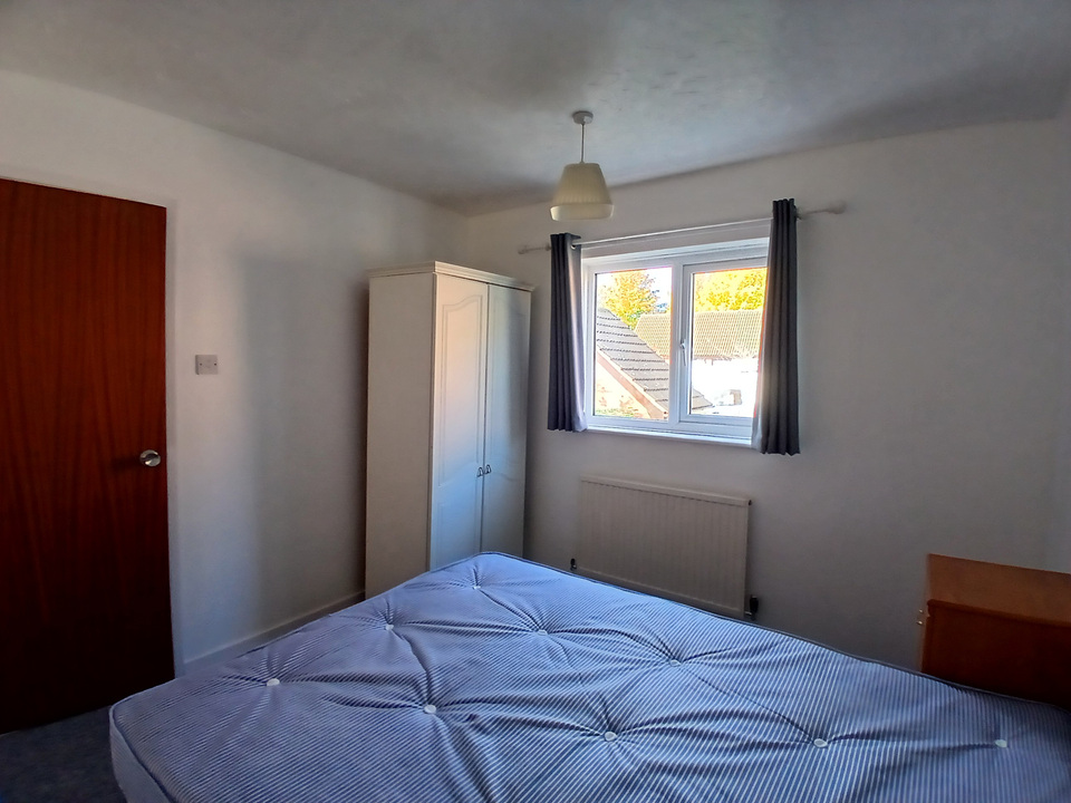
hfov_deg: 91.0
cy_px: 402
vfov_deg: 74.7
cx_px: 536
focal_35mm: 17
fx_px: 526
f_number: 2.2
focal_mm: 1.4
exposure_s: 1/50
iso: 125
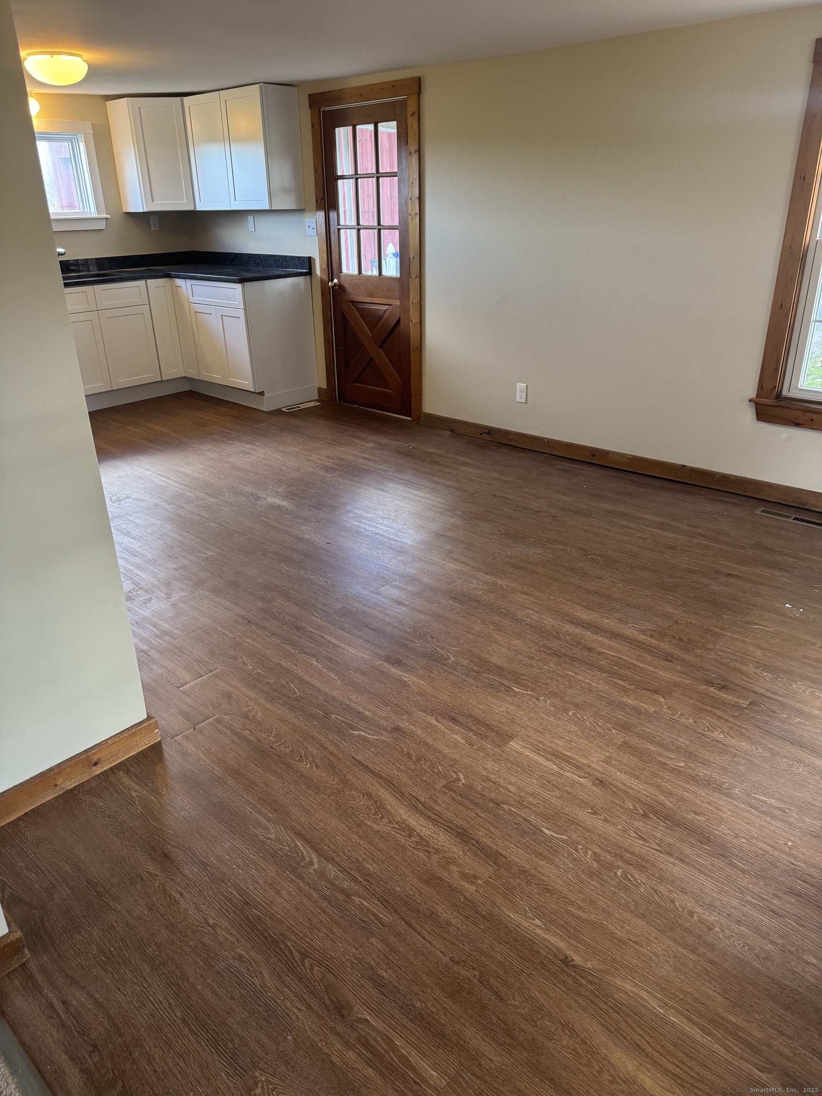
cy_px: 548
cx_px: 411
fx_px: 760
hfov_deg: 56.8
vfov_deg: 71.6
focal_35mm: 24
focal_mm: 6.76
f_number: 1.78
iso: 200
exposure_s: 1/60
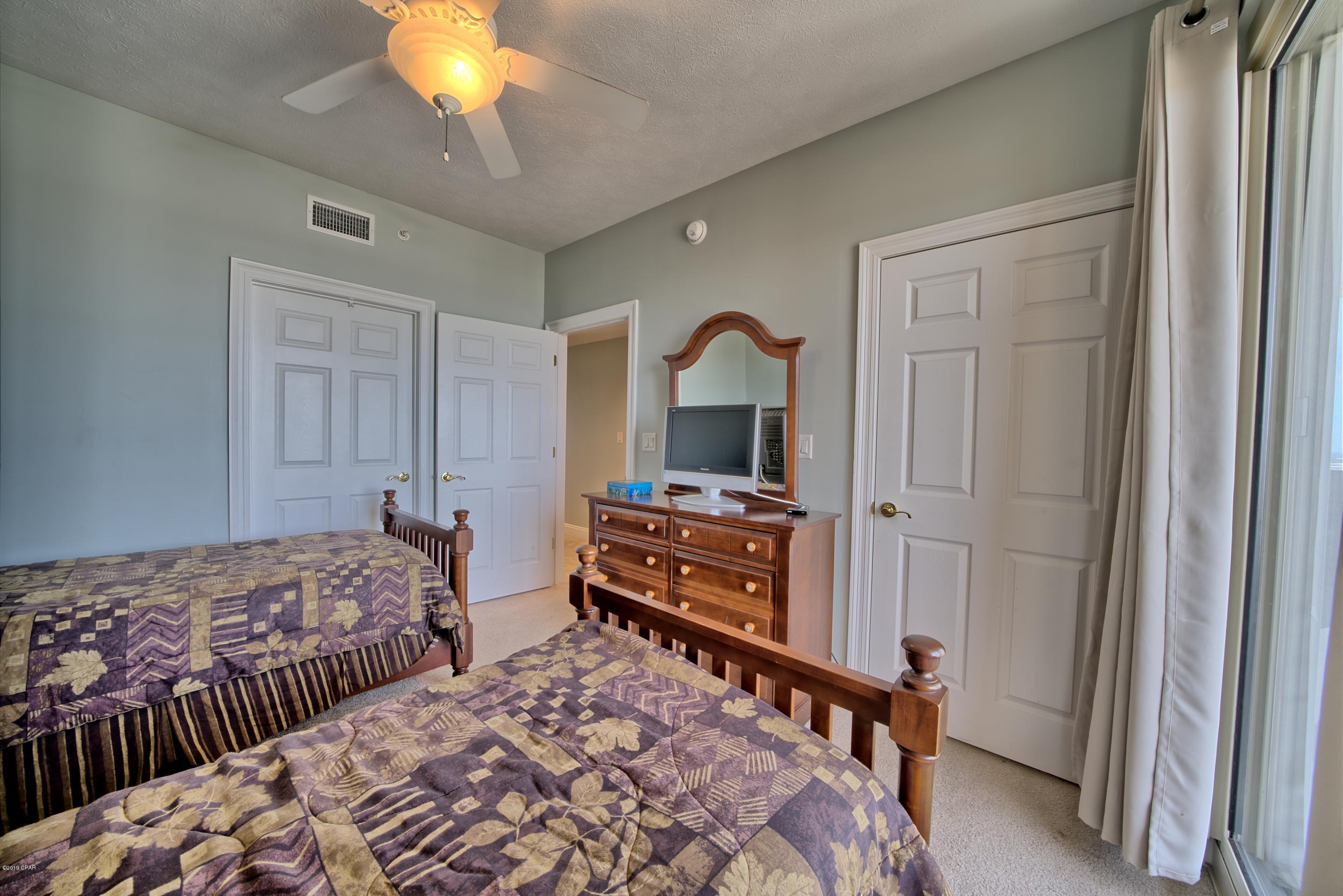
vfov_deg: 90.0
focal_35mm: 12
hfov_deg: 112.6
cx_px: 672
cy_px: 448
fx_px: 448
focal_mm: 12
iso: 200
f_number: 13
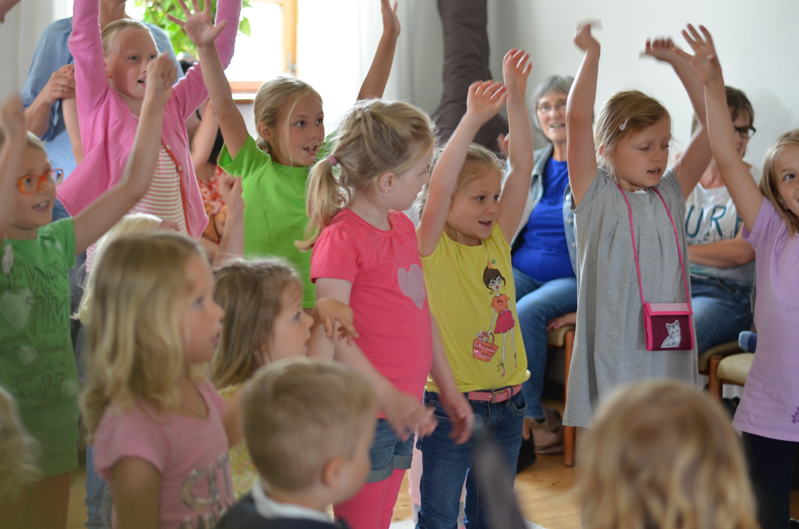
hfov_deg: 27.0
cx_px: 400
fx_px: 1661
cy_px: 264
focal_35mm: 75
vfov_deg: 18.1
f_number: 2
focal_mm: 50
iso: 500
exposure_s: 1/100
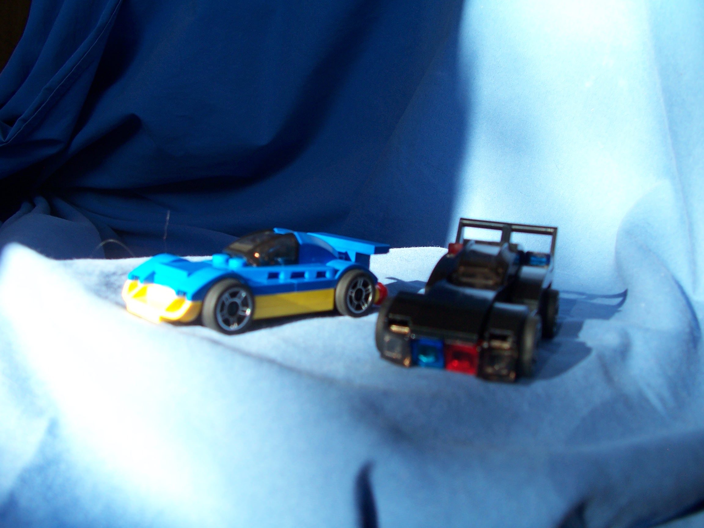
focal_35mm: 35
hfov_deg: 52.6
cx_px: 352
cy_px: 264
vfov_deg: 40.7
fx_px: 712
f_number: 2.8
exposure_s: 1/180
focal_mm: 6
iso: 80
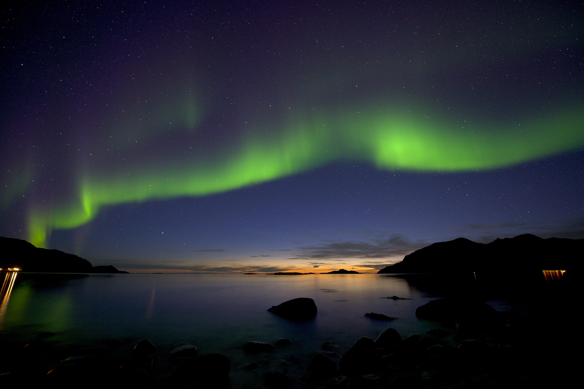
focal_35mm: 14
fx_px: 227
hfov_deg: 104.3
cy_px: 194
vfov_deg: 81.1
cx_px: 292
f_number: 2.8
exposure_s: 20
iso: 1600
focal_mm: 14
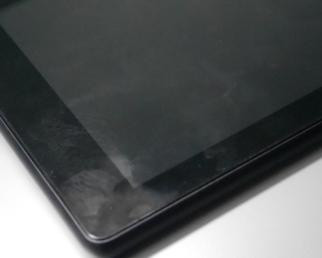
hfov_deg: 25.0
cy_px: 108
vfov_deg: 20.2
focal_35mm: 76
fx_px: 724
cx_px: 128
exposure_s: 1/100
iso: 3200
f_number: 5.4
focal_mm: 30
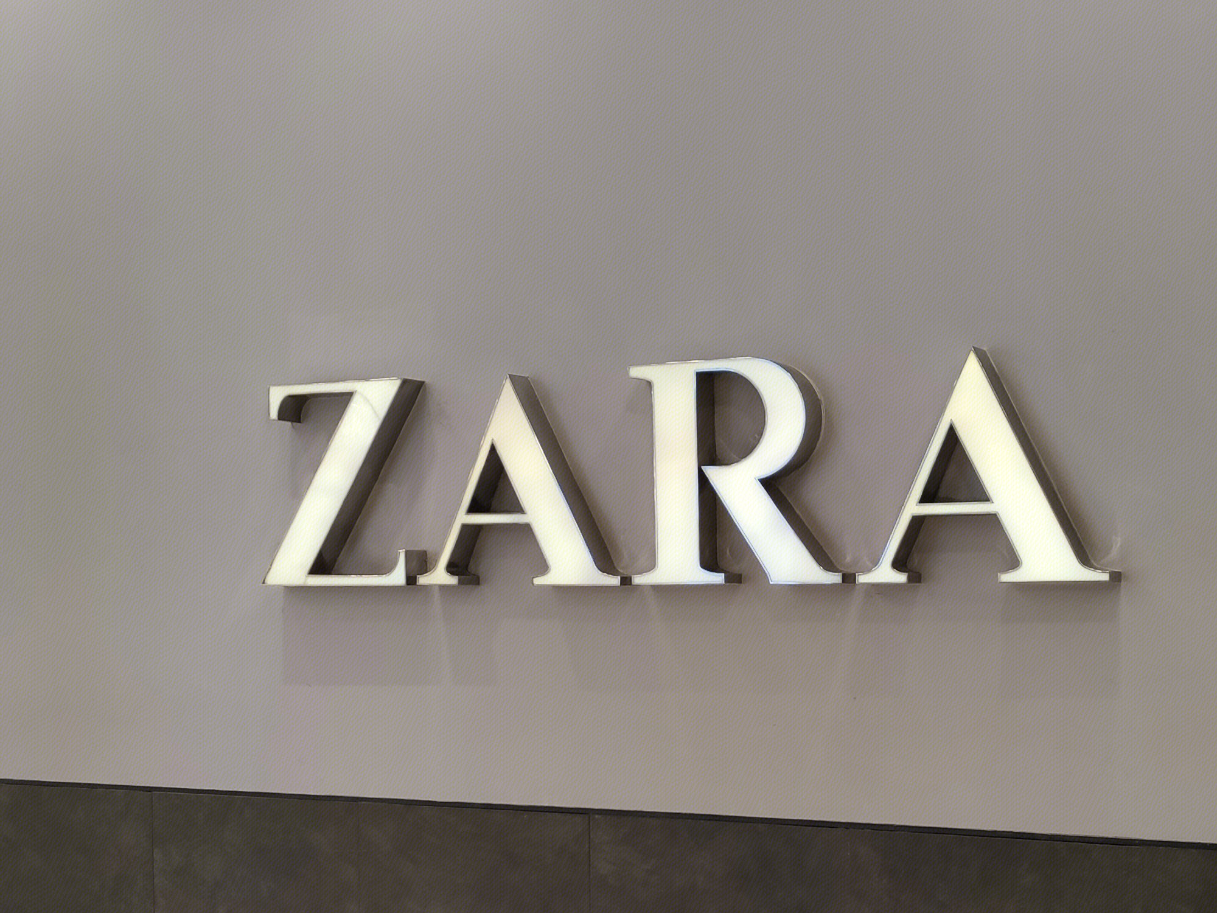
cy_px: 624
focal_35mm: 52
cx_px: 784
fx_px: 1828
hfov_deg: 36.5
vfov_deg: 27.8
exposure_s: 1/100
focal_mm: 4.75
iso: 157
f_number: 1.75
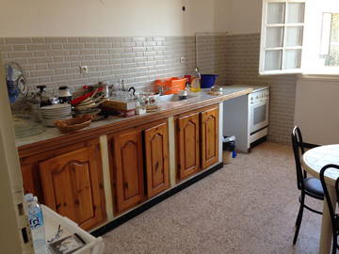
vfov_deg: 42.9
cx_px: 170
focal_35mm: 33
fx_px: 323
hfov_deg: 55.4
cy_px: 127
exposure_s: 1/60
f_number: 2.4
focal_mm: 4.12
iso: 50
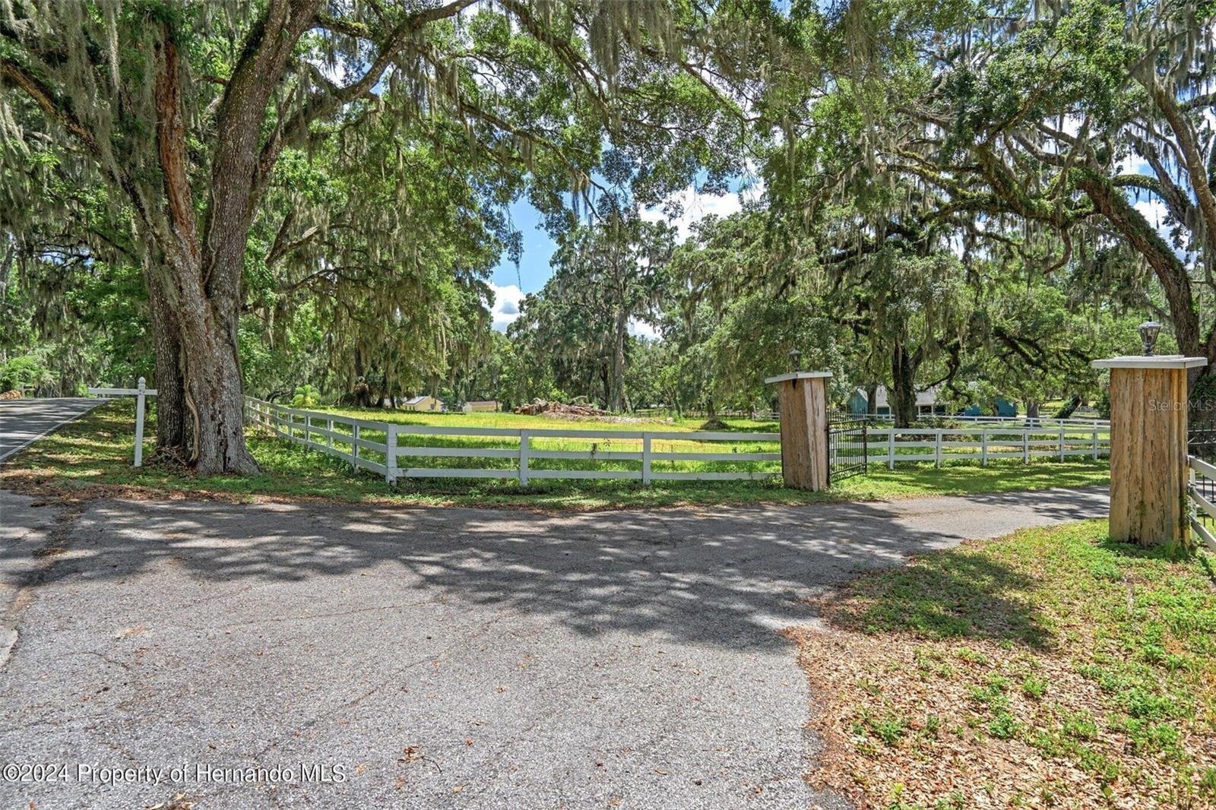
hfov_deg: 90.0
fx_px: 608
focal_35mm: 18
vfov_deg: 67.4
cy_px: 405
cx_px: 608
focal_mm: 18
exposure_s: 1/400
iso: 400
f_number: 8
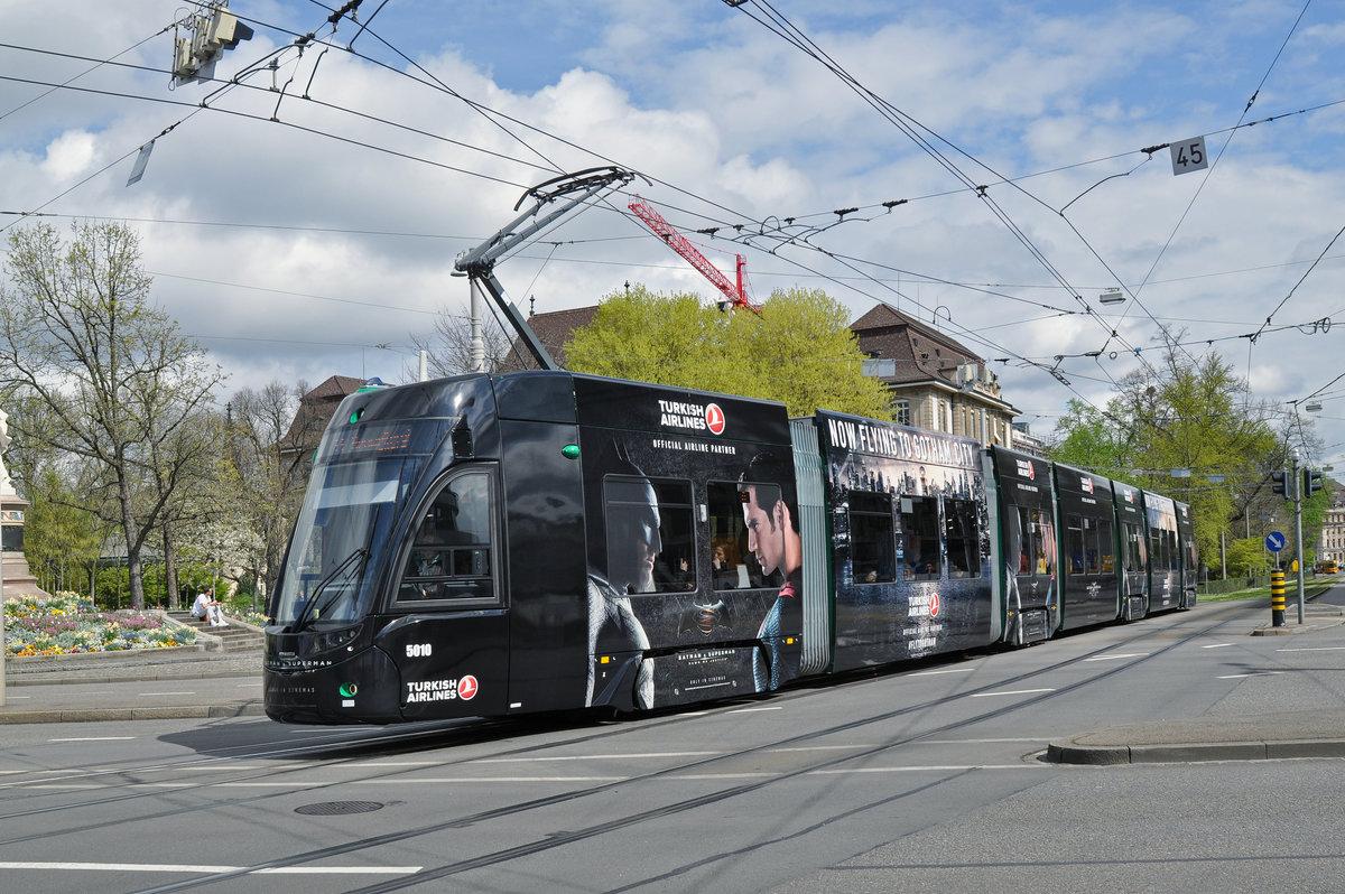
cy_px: 447
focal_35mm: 36
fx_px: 1344
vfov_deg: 36.8
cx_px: 672
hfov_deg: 53.2
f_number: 9
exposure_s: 1/1000
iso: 400
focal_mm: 24
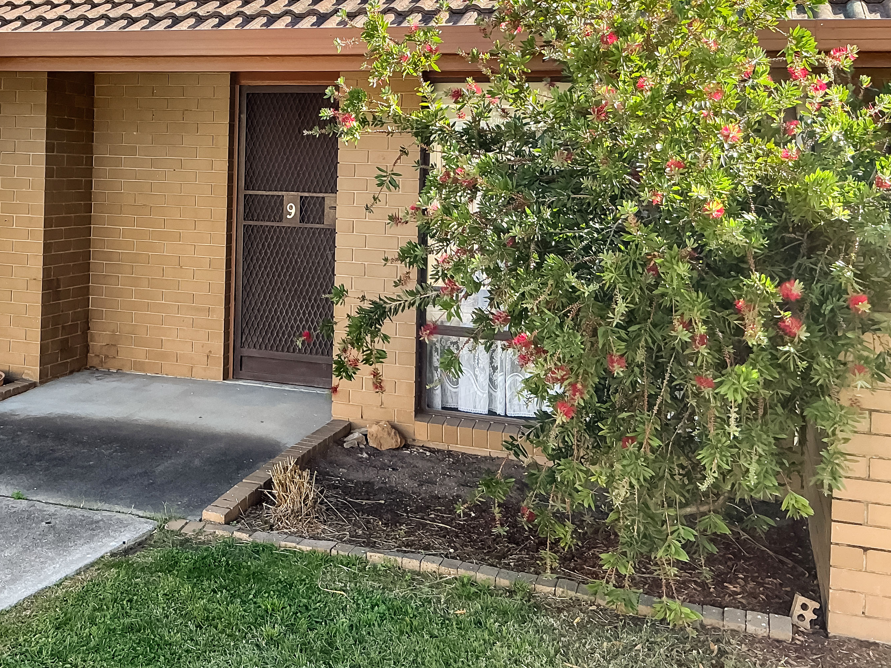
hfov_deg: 43.9
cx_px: 274
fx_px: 1081
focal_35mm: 42
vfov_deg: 34.2
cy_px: 247
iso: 25
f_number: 1.8
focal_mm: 3
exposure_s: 1/350
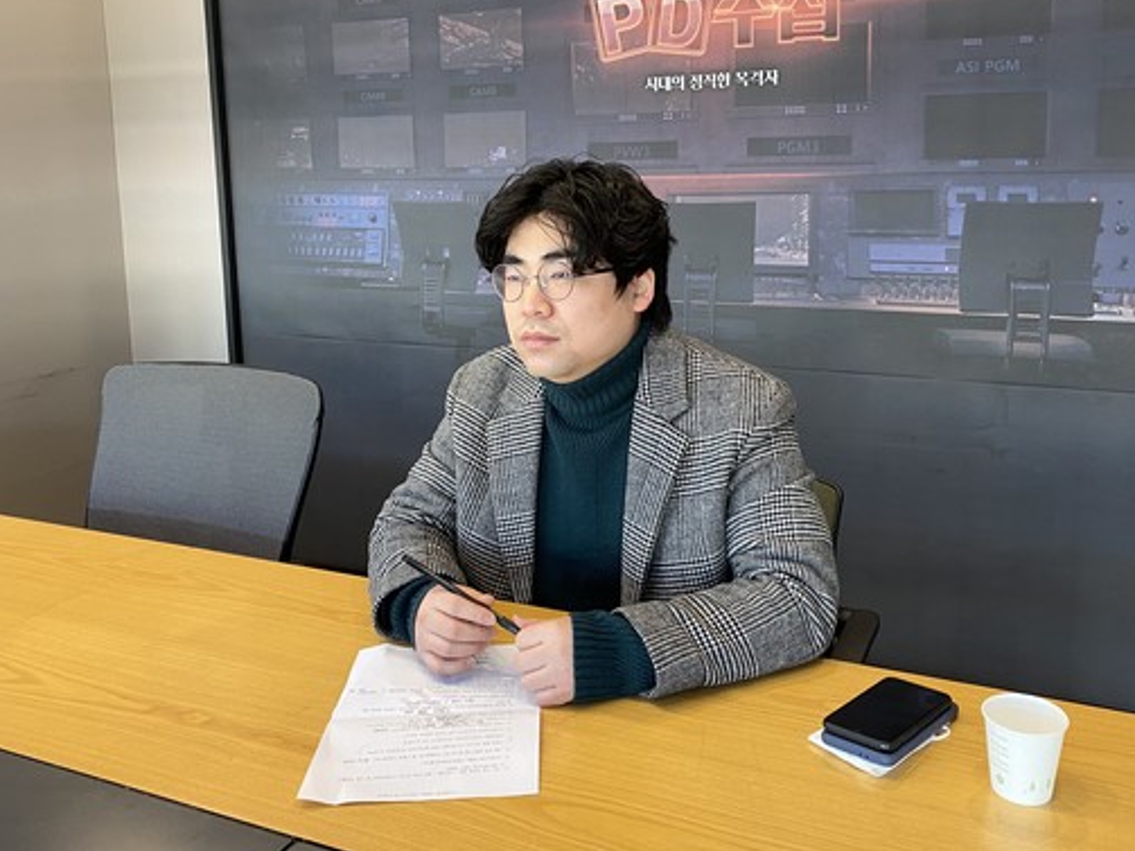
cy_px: 348
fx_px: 1016
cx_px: 621
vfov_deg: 45.2
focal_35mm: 31
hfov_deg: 58.3
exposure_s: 1/60
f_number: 1.8
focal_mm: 4.25
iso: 160
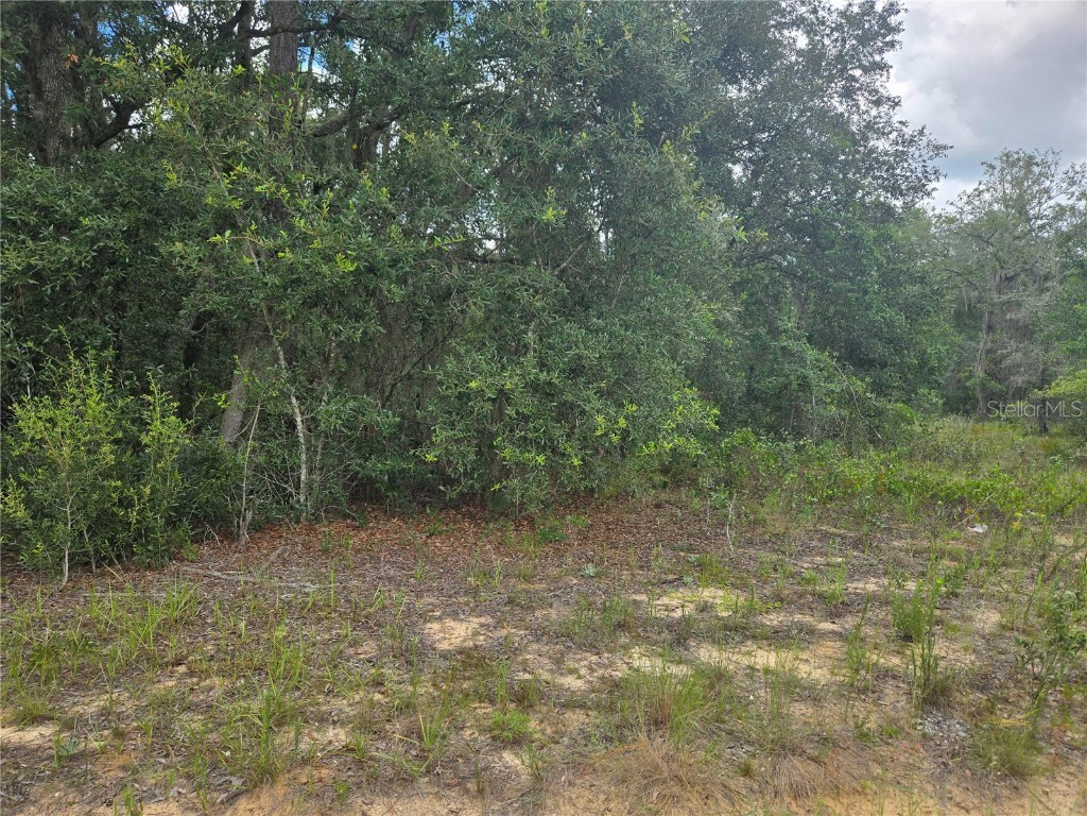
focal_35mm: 23
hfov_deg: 73.9
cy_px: 408
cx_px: 544
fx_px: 722
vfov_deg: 58.9
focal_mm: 5.4
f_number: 1.8
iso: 25
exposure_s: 1/843
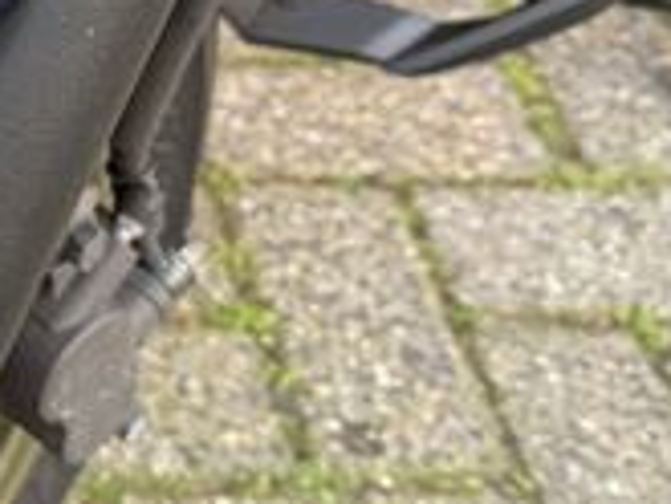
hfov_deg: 18.2
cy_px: -20
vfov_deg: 15.6
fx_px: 1804
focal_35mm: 93
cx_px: -394
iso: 160
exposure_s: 1/121
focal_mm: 6.76
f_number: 1.78
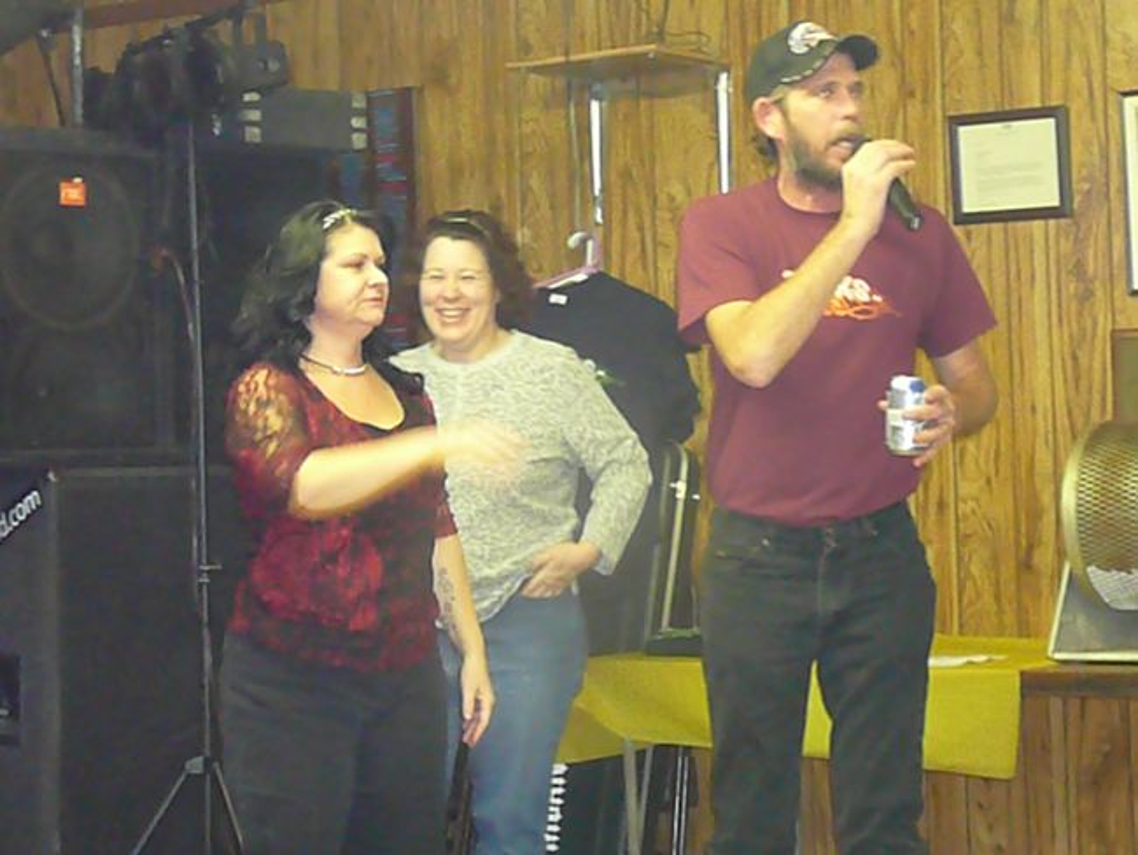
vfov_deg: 15.6
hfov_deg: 20.6
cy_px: 428
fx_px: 3124
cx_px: 569
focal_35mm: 95
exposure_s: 1/30
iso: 1600
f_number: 3.9
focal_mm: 14.1
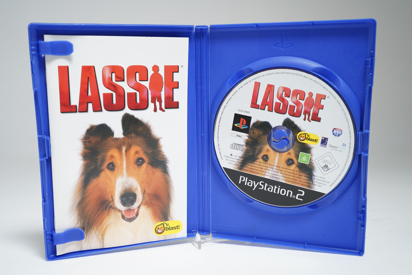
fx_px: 412
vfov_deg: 36.9
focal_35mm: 36
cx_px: 206
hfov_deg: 53.1
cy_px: 138
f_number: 5
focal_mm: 36
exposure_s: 1/30
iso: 640
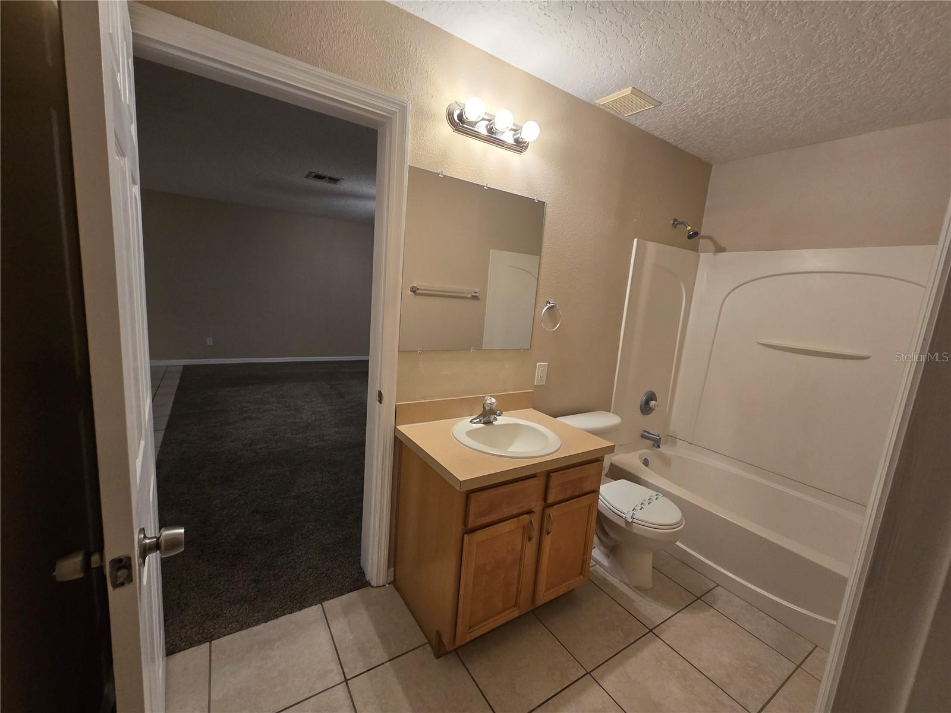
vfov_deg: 89.9
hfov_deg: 106.2
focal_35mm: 13
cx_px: 476
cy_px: 356
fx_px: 357
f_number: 2.2
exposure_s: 1/60
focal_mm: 2.2
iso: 160
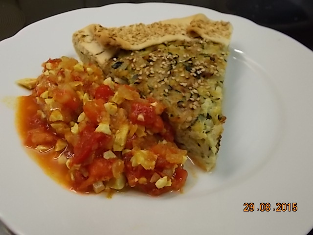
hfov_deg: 60.0
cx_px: 156
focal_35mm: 30
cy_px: 118
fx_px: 271
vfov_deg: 46.8
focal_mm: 5.3
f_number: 3.4
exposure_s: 1/20
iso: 200
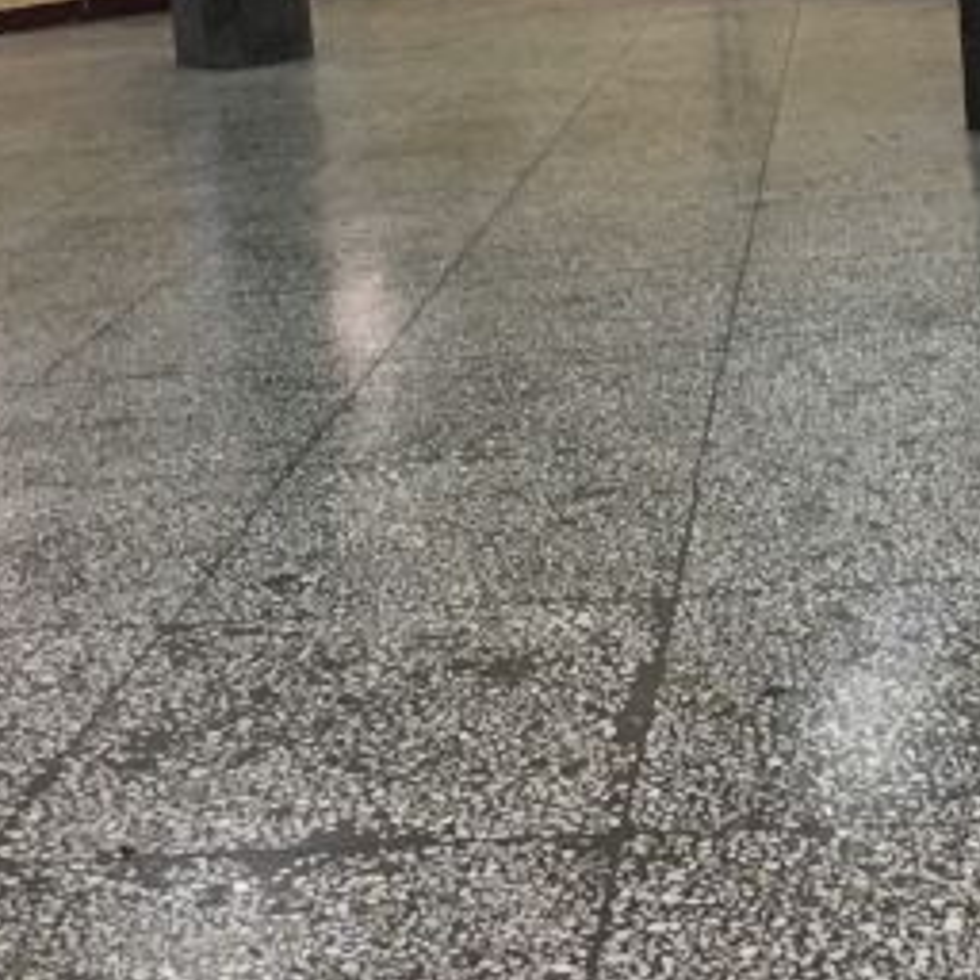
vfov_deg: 23.6
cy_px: 0
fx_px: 2242
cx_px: 672
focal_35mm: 70
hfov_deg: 24.5
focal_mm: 4.15
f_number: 2.2
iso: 200
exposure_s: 1/33
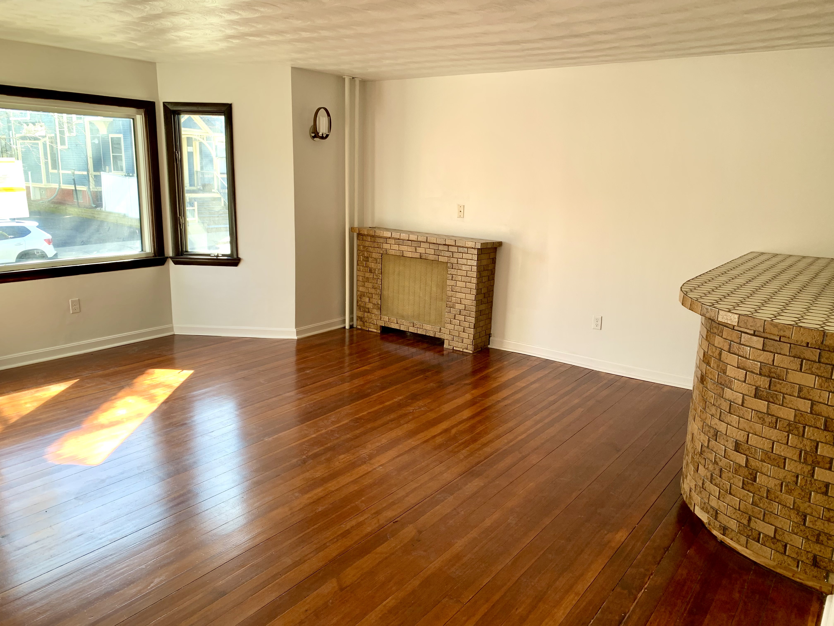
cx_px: 417
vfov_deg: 53.1
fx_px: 626
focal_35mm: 26
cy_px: 313
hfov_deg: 67.3
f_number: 1.8
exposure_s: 1/120
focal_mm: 4.25
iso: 64
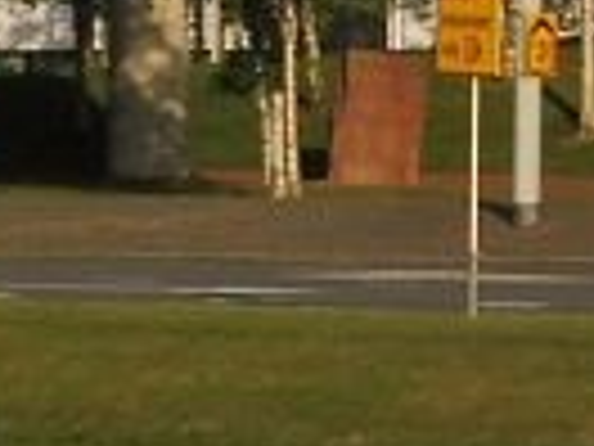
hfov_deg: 2.3
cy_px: -1189
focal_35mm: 844
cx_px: 2097
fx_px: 14483
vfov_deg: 1.7
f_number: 7.1
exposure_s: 1/400
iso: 100
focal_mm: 19.4
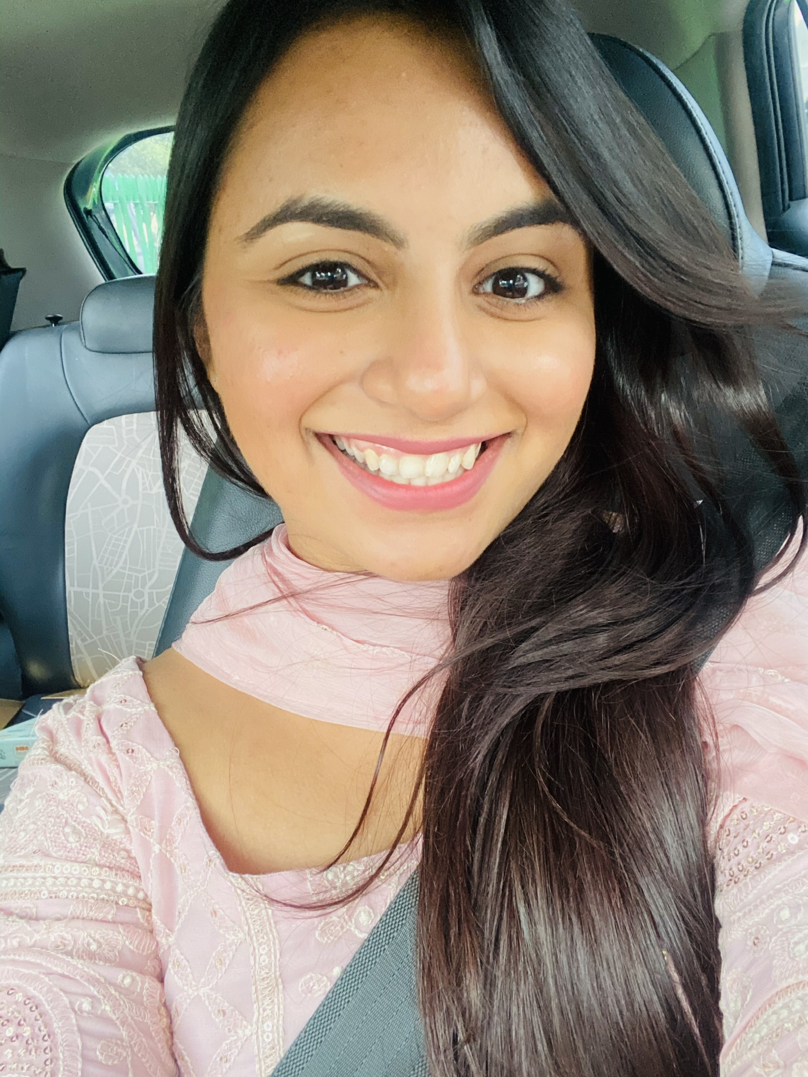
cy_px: 538
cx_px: 404
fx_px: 934
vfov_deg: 60.0
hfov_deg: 46.8
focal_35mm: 30
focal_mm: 2.71
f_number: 2.2
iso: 320
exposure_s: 1/60
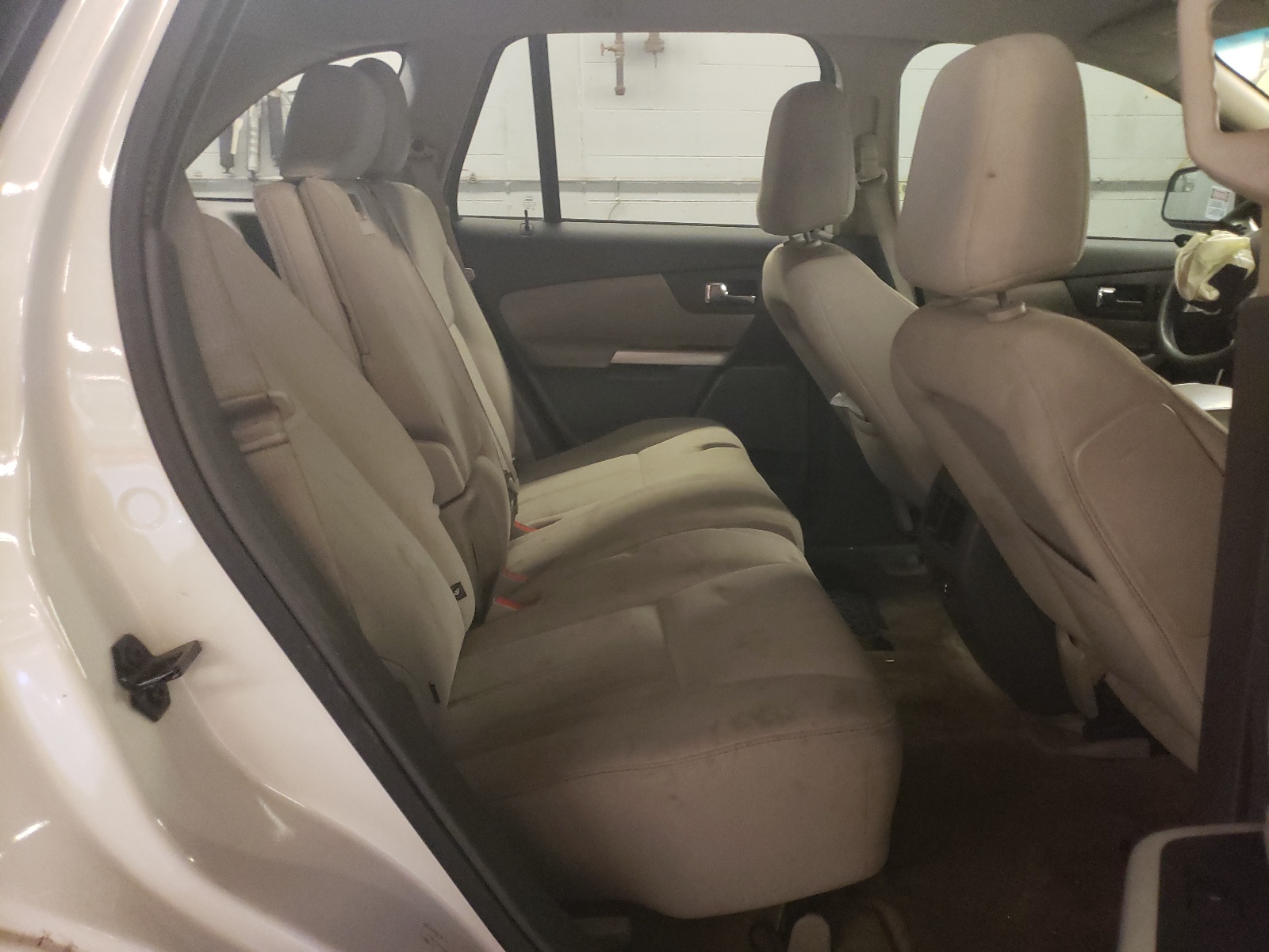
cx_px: 634
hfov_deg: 67.3
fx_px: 953
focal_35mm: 26
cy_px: 476
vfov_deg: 53.1
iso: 527
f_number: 1.5
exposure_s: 1/24
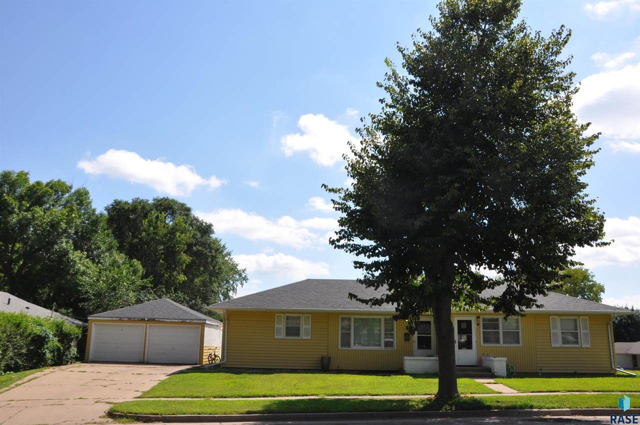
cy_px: 212
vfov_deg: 41.6
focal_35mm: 32
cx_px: 320
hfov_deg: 59.6
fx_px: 559
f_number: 14
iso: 200
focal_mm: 21
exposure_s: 1/200
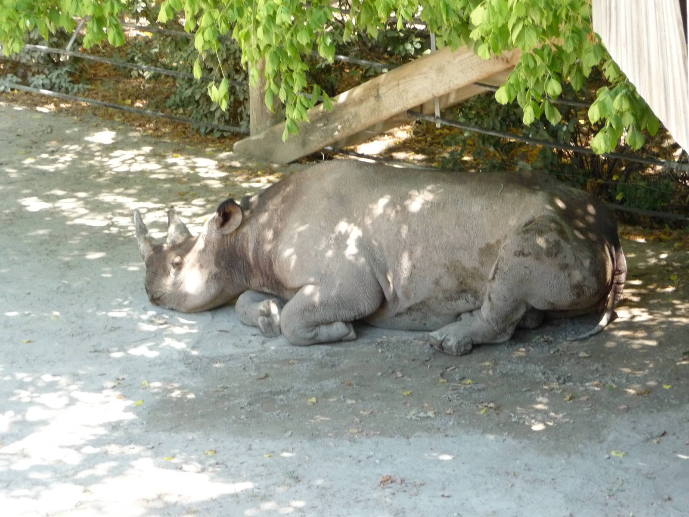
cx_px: 344
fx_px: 2806
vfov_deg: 10.5
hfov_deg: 14.0
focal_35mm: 141
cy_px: 258
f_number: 4.8
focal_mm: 24.1
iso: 400
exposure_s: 1/160
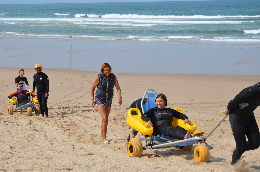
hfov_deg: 23.4
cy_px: 86
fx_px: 627
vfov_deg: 15.6
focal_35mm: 87
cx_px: 130
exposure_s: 1/320
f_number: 9
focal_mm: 58
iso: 100
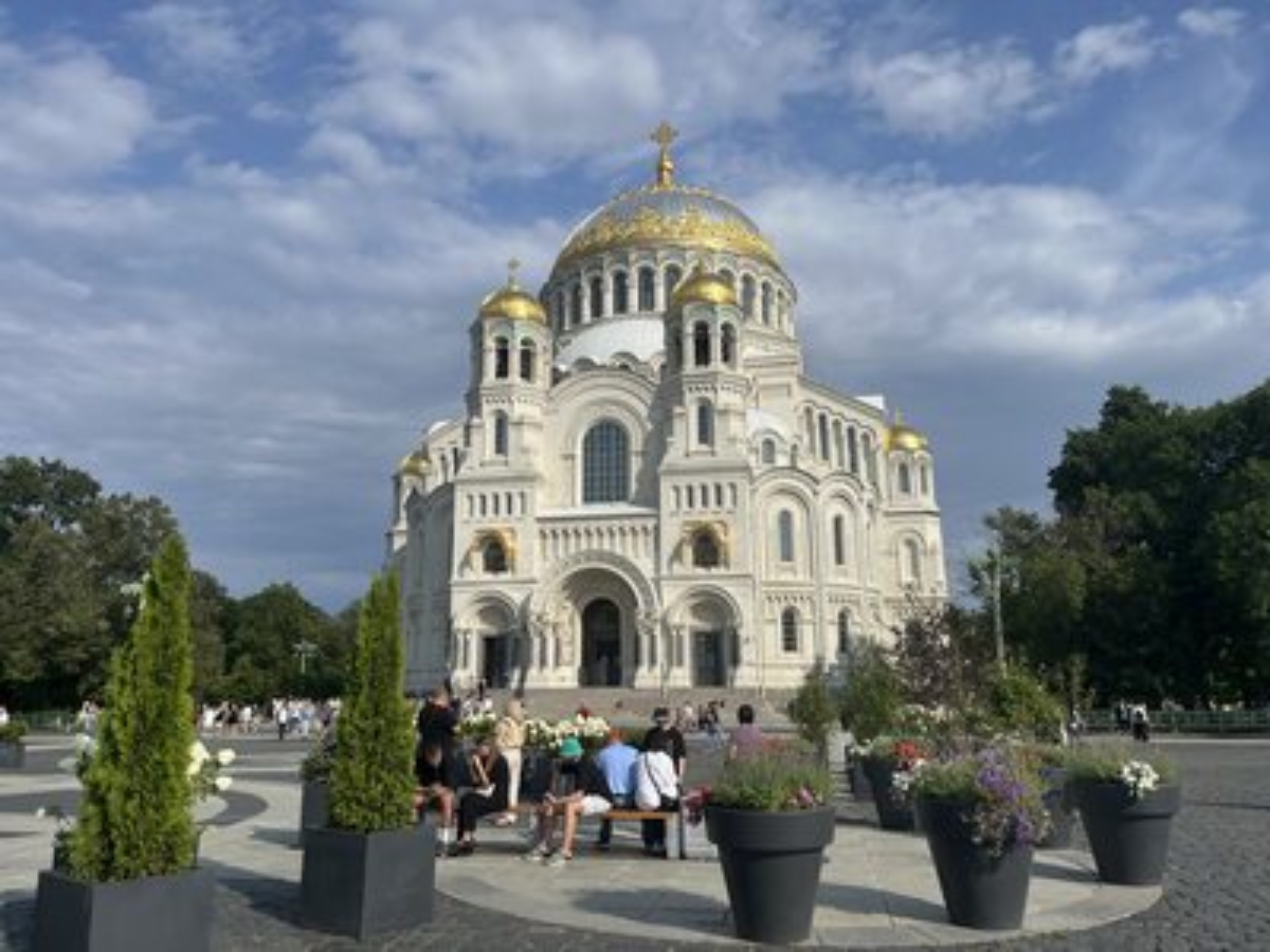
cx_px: 635
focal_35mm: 26
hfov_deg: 67.3
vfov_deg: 53.1
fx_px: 954
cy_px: 476
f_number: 1.6
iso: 50
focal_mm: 5.1
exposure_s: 1/6173
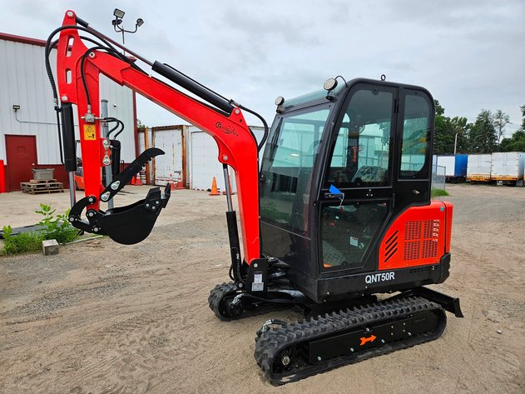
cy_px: 197
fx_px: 349
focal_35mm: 23
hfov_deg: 73.9
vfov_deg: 58.9
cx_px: 262
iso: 32
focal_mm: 5.4
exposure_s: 1/522
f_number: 1.8
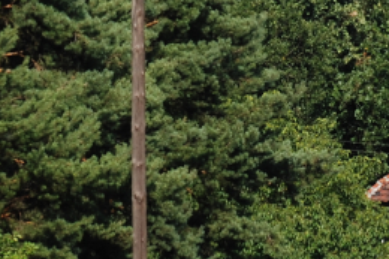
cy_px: 211
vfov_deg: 1.7
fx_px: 8628
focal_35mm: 799
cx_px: 564
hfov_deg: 2.6
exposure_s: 1/500
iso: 200
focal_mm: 135
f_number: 8
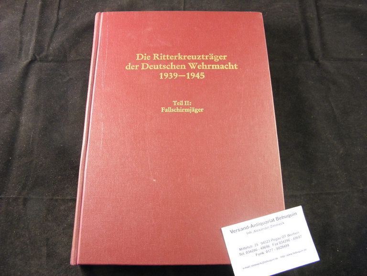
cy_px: 138
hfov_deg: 60.0
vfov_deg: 46.8
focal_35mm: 30
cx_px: 184
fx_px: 318
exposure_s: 1/10
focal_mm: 5.5
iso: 200
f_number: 3.6
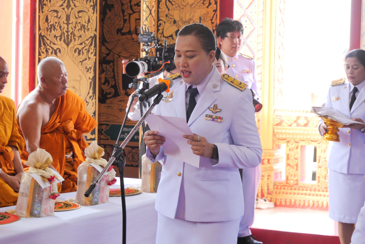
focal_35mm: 124
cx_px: 182
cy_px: 122
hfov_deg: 16.5
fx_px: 1258
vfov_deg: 11.1
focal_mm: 60
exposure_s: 1/125
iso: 2000
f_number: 5.6
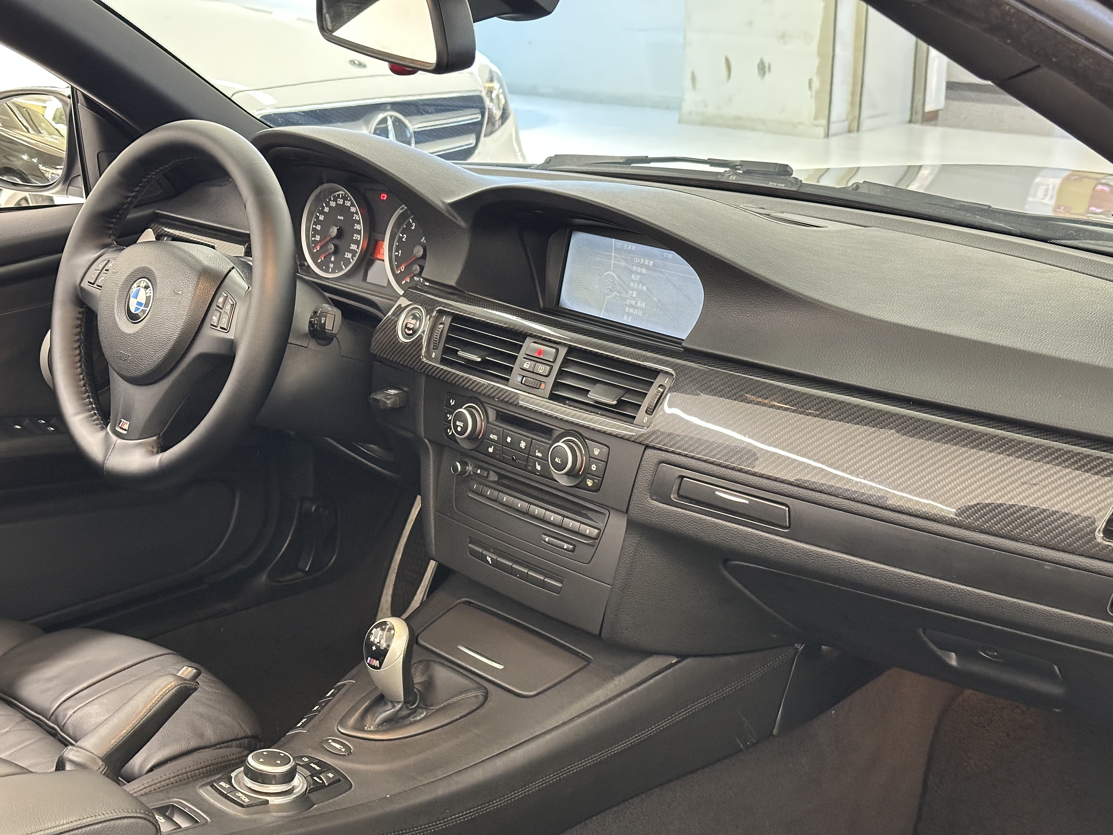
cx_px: 556
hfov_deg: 39.7
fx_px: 1543
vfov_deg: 30.3
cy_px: 418
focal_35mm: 48
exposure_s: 1/33
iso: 500
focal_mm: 6.86
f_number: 1.78
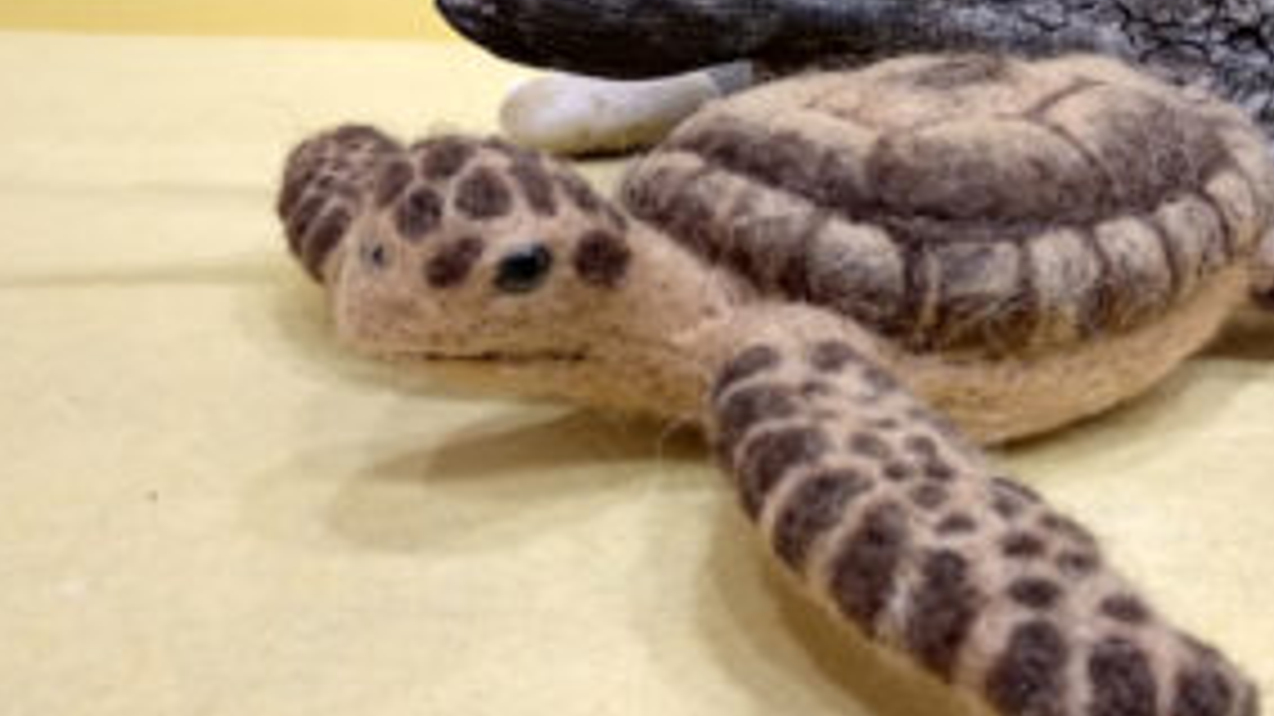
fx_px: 1520
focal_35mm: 45
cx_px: 846
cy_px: 113
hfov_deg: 44.8
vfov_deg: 25.9
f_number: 2.2
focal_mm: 3.81
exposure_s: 1/25
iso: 640
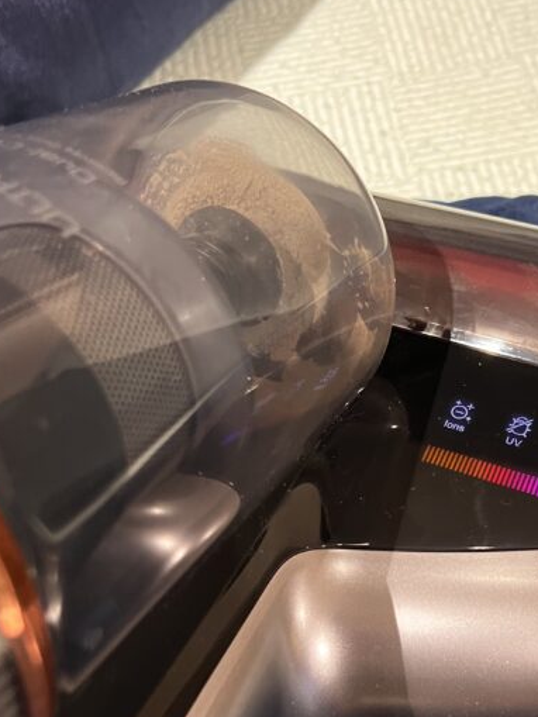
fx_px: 953
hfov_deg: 30.9
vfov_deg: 41.2
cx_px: 412
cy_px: 393
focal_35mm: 46
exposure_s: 1/50
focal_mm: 5.7
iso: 200
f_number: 1.5
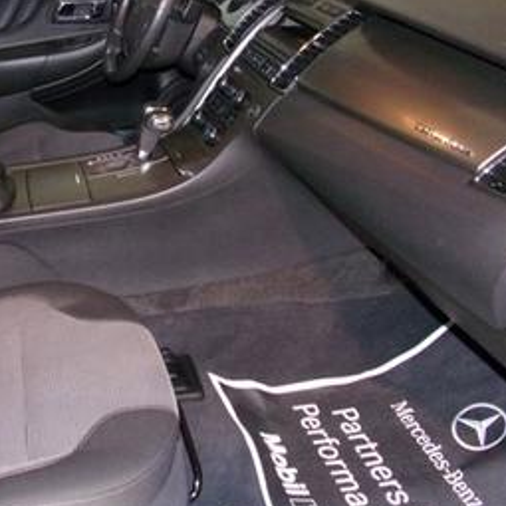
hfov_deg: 37.8
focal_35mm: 42
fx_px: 695
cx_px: 67
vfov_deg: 39.6
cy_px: 177
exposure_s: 1/34
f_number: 3.3
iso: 400
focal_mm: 4.3
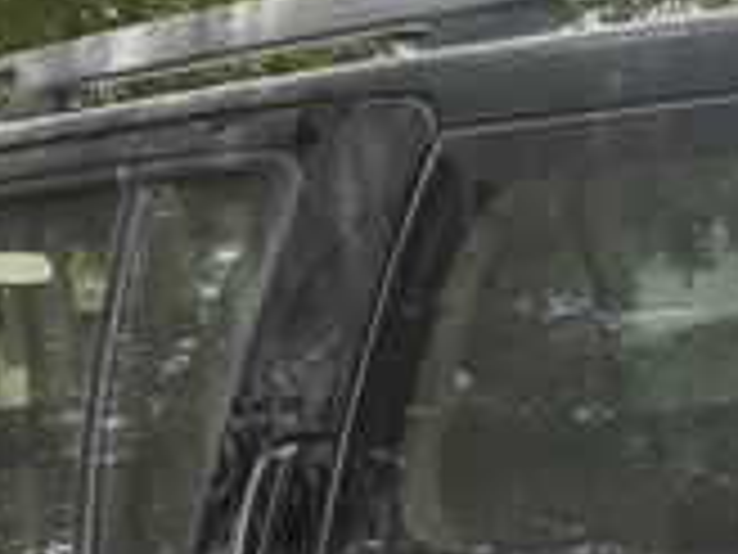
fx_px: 2111
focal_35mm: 99
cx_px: 459
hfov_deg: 19.8
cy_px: 833
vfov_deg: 14.0
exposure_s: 1/336
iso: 50
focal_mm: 3.95
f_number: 1.8
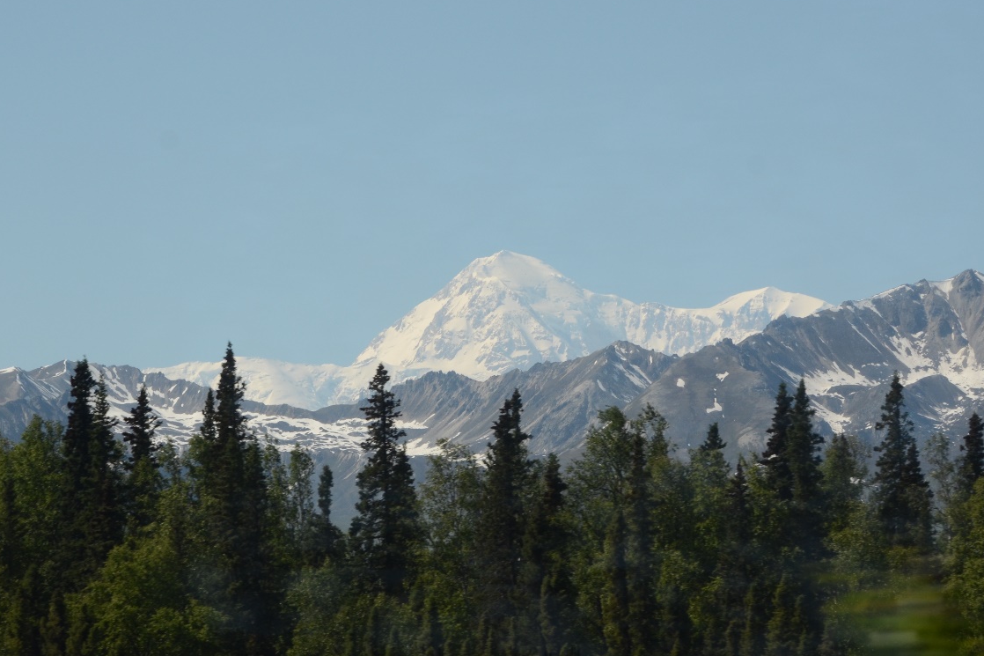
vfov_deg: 6.5
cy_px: 326
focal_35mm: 210
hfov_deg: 9.8
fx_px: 5739
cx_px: 457
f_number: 9
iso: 320
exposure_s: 1/320
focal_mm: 98
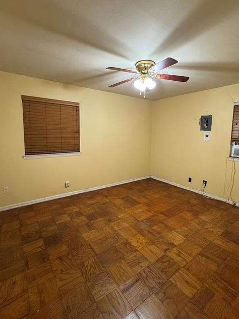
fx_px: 156
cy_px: 148
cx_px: 124
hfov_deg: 74.7
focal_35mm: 17
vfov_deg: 90.9
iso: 250
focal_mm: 2.22
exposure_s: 1/60
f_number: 2.2
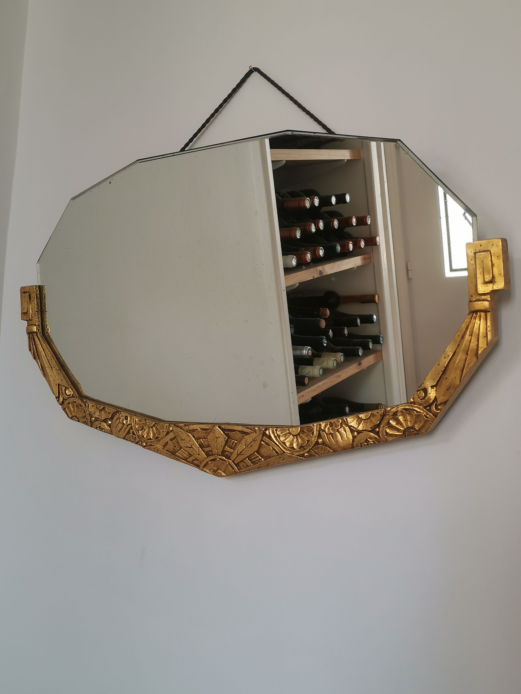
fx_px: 743
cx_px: 260
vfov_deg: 50.1
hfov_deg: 38.7
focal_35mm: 37
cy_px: 347
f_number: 1.8
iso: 80
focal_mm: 5.58
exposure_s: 1/100
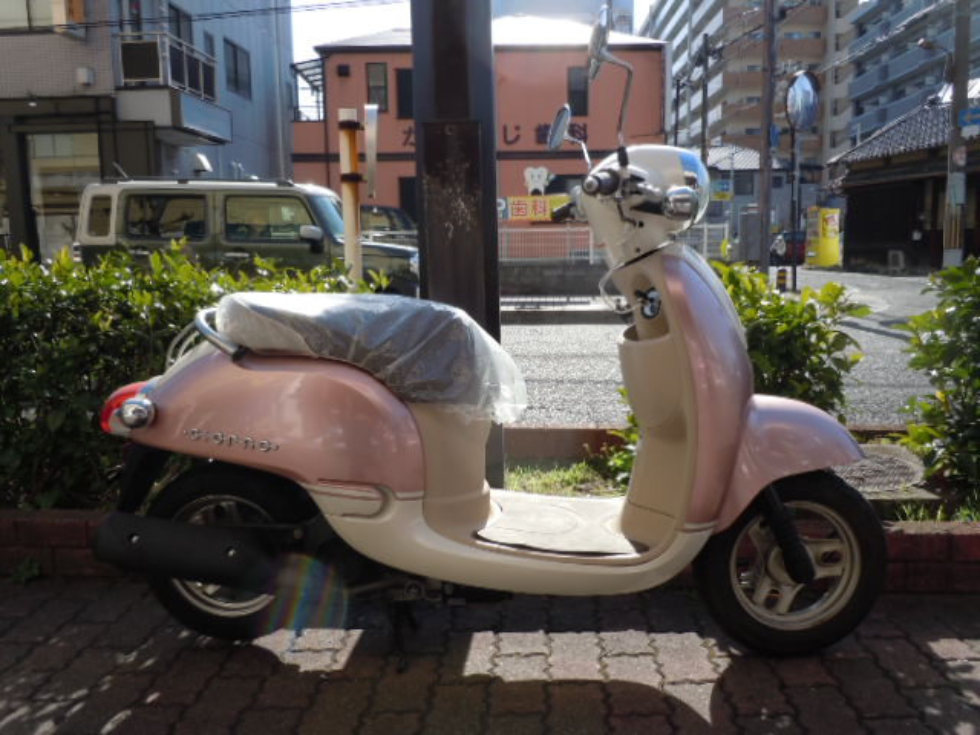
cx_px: 490
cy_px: 368
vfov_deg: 49.7
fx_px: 793
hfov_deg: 63.4
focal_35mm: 28
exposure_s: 1/500
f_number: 3.7
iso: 100
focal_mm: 5
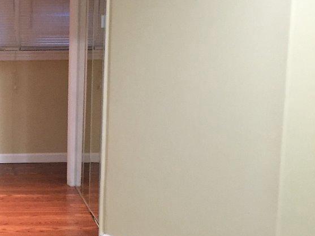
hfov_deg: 24.0
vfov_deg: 19.6
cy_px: 123
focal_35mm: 75
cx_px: -45
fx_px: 683
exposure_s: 1/30
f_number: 2.2
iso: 250
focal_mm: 4.15
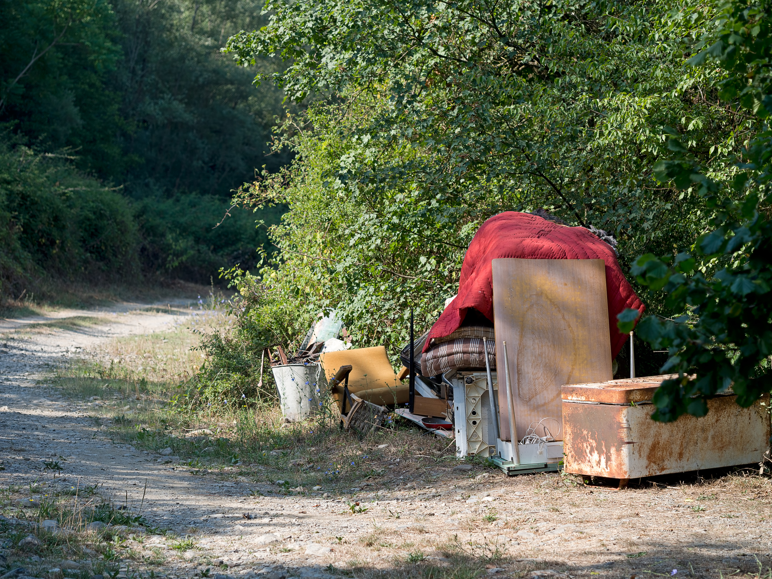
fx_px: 2676
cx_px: 386
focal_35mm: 120
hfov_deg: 16.4
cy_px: 290
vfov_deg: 12.3
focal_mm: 60
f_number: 3.2
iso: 200
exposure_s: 1/800
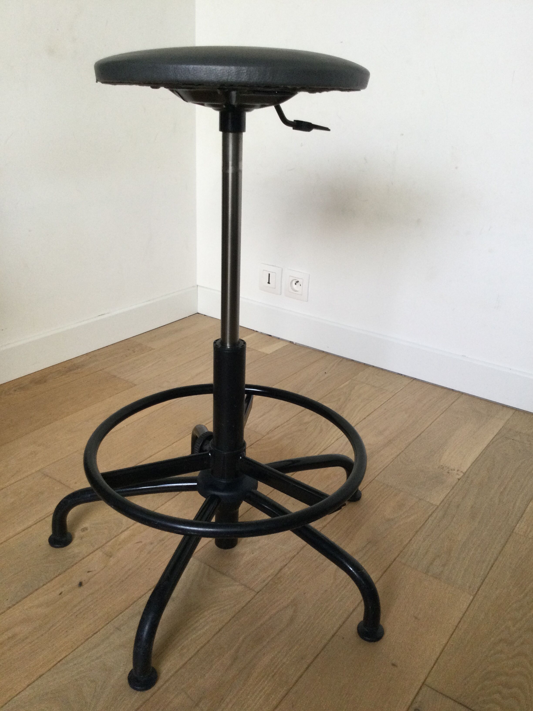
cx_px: 266
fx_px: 636
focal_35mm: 31
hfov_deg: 45.4
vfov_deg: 58.4
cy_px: 356
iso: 50
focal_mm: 3.3
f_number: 2.4
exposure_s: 1/33
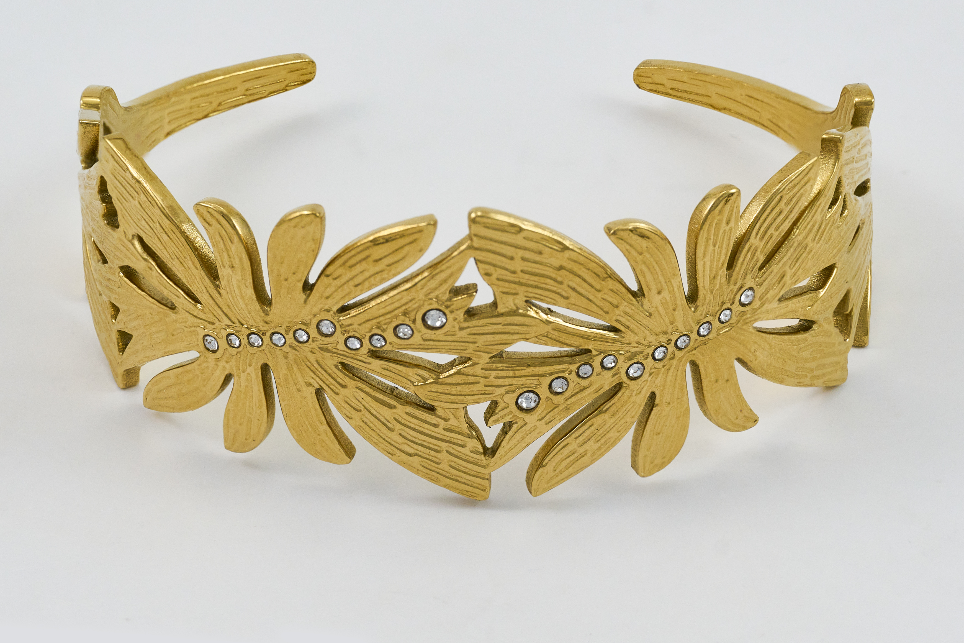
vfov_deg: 6.4
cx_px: 509
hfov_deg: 9.7
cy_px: 218
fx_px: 5703
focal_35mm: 213
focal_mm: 105
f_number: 8
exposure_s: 1/100
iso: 250
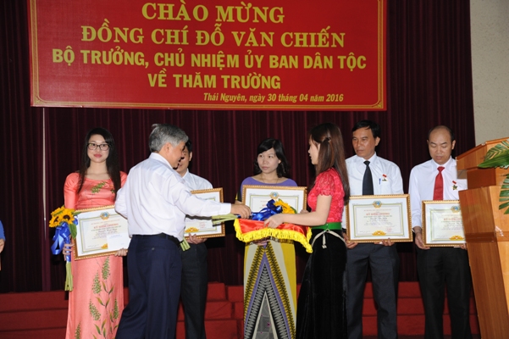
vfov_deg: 16.1
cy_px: 170
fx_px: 1201
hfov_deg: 23.9
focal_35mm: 85
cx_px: 254
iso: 500
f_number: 6.3
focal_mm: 85
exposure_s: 1/60
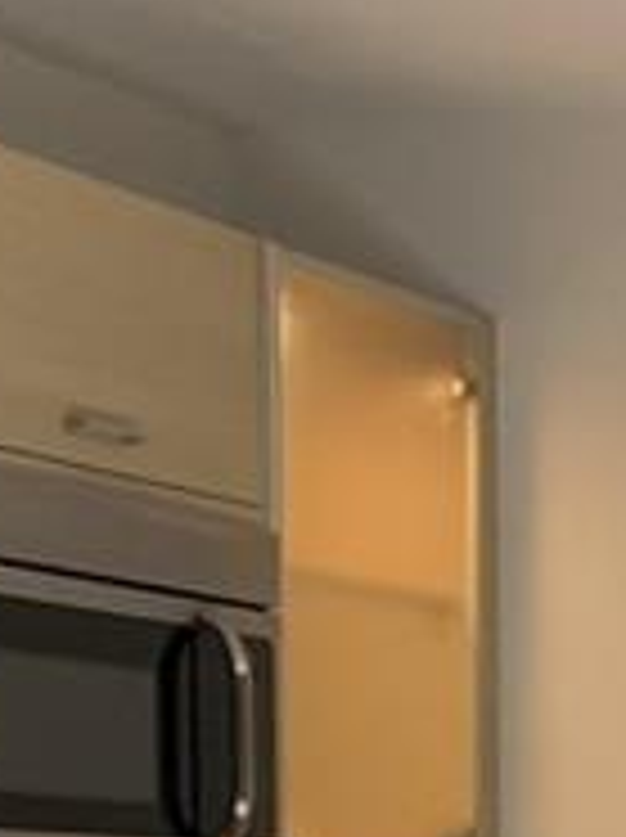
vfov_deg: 11.1
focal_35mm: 168
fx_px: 4060
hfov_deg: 8.8
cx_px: 590
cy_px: 1440
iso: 320
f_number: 1.8
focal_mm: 4.25
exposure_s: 1/60
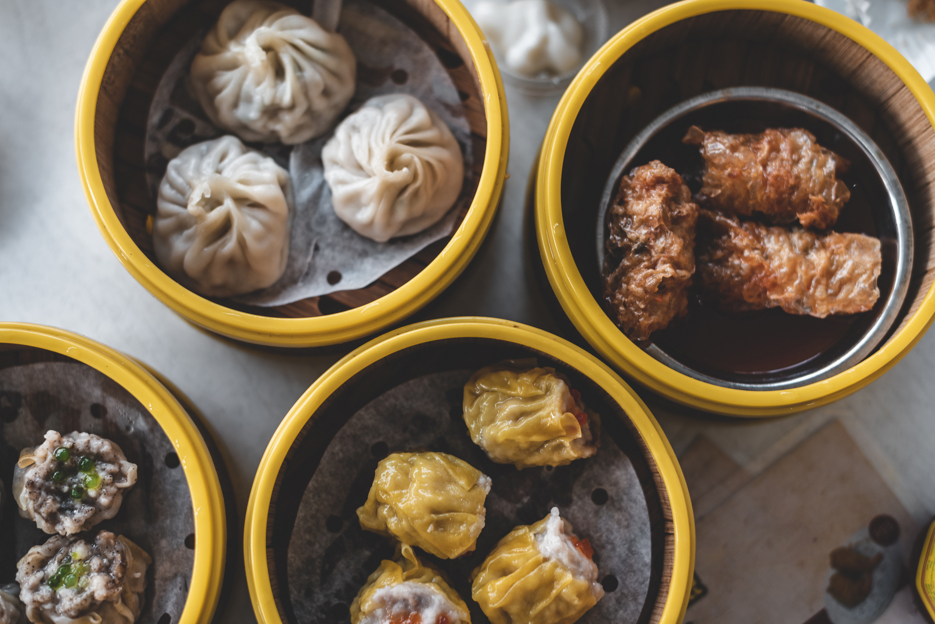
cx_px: 468
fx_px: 1299
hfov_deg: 39.6
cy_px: 312
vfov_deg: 27.0
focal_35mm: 50
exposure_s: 1/100
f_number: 2.5
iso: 100
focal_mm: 50
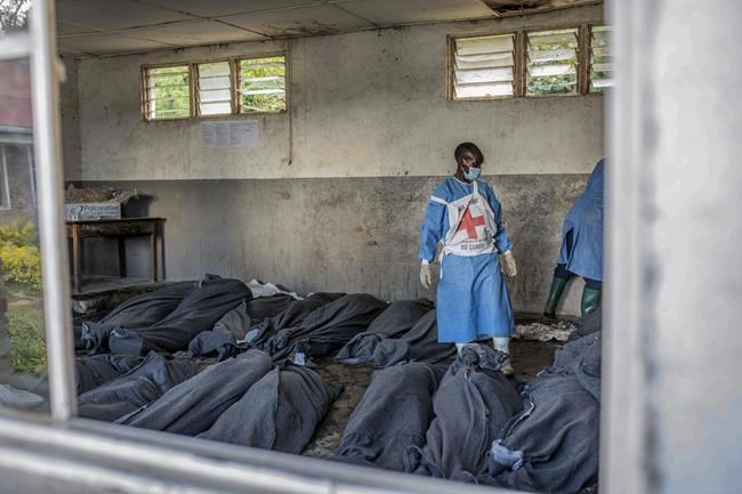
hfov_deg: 54.4
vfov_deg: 37.8
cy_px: 247
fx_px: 721
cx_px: 371
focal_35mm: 35
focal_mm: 35
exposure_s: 1/80
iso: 400
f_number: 3.2
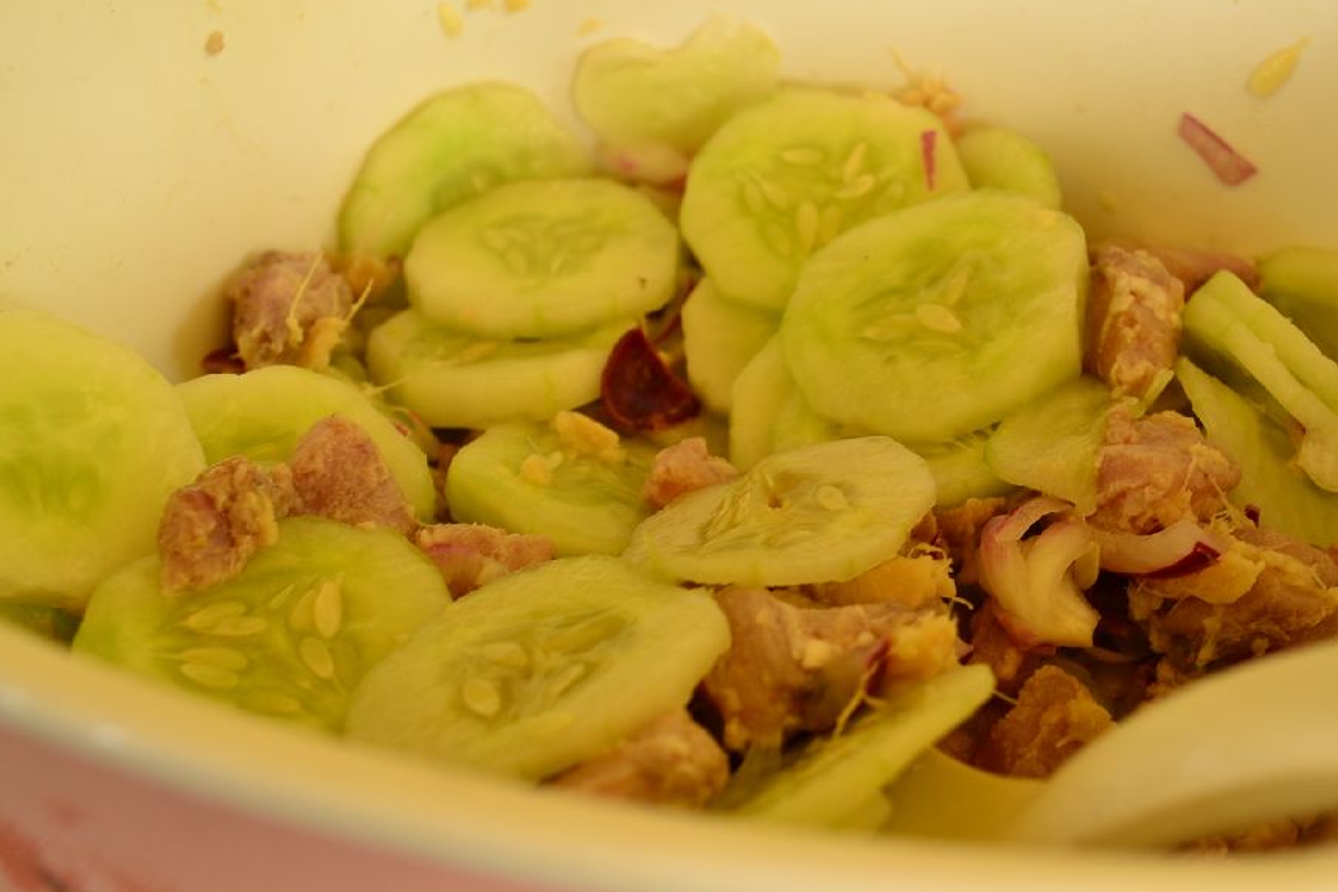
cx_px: 793
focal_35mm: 57
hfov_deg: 34.9
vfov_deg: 23.8
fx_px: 2119
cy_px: 493
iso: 200
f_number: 5.6
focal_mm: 32
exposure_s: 1/20
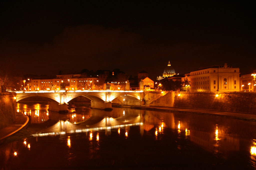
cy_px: 85
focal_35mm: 32
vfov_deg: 41.6
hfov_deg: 59.5
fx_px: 224
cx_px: 128
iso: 200
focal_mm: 21
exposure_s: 4
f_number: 8
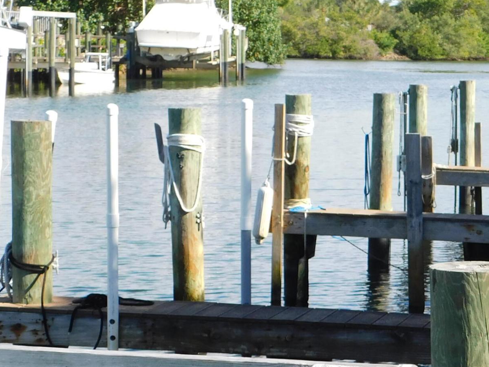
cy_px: 263
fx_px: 1738
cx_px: 484
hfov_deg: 15.7
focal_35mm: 123
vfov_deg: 12.0
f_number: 3.8
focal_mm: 9
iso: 125
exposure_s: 1/500
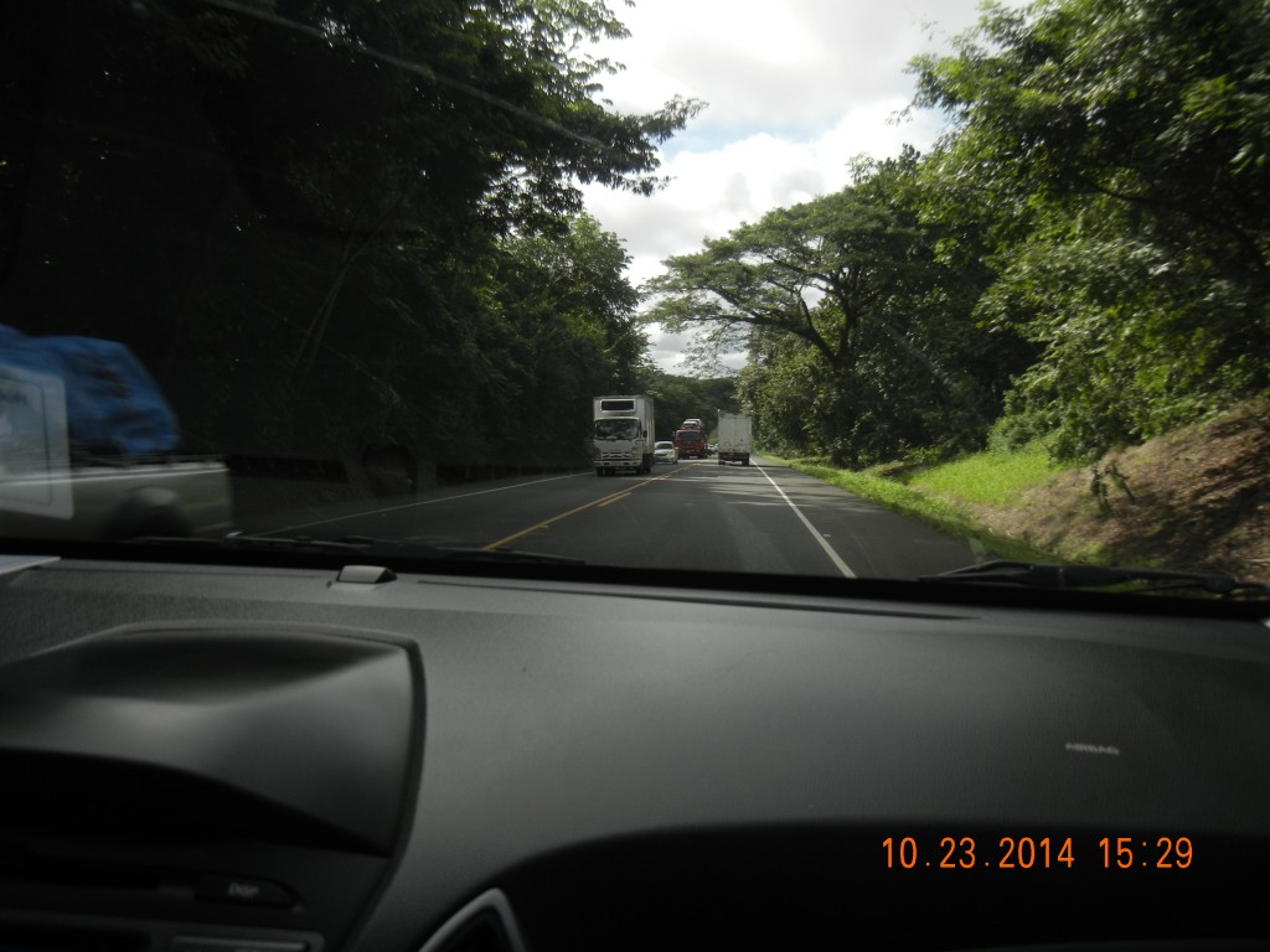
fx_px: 1101
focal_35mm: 30
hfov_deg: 60.0
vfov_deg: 46.8
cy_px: 476
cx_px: 635
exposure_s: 1/270
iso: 160
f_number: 7
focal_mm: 5.4
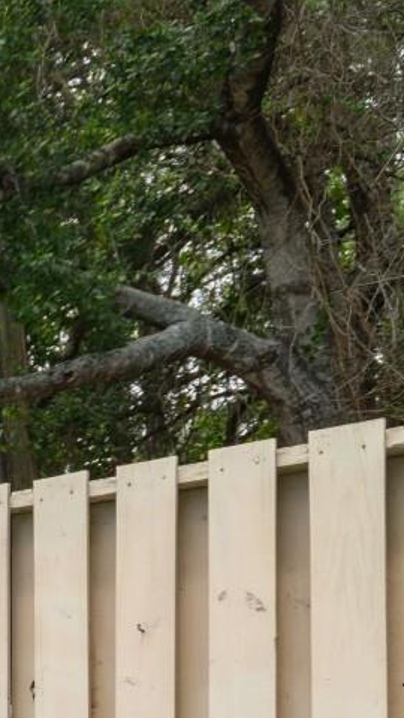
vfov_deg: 34.6
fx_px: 1009
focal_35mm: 53
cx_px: -612
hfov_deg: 14.0
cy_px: 758
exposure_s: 1/200
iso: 100
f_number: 7.1
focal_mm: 10
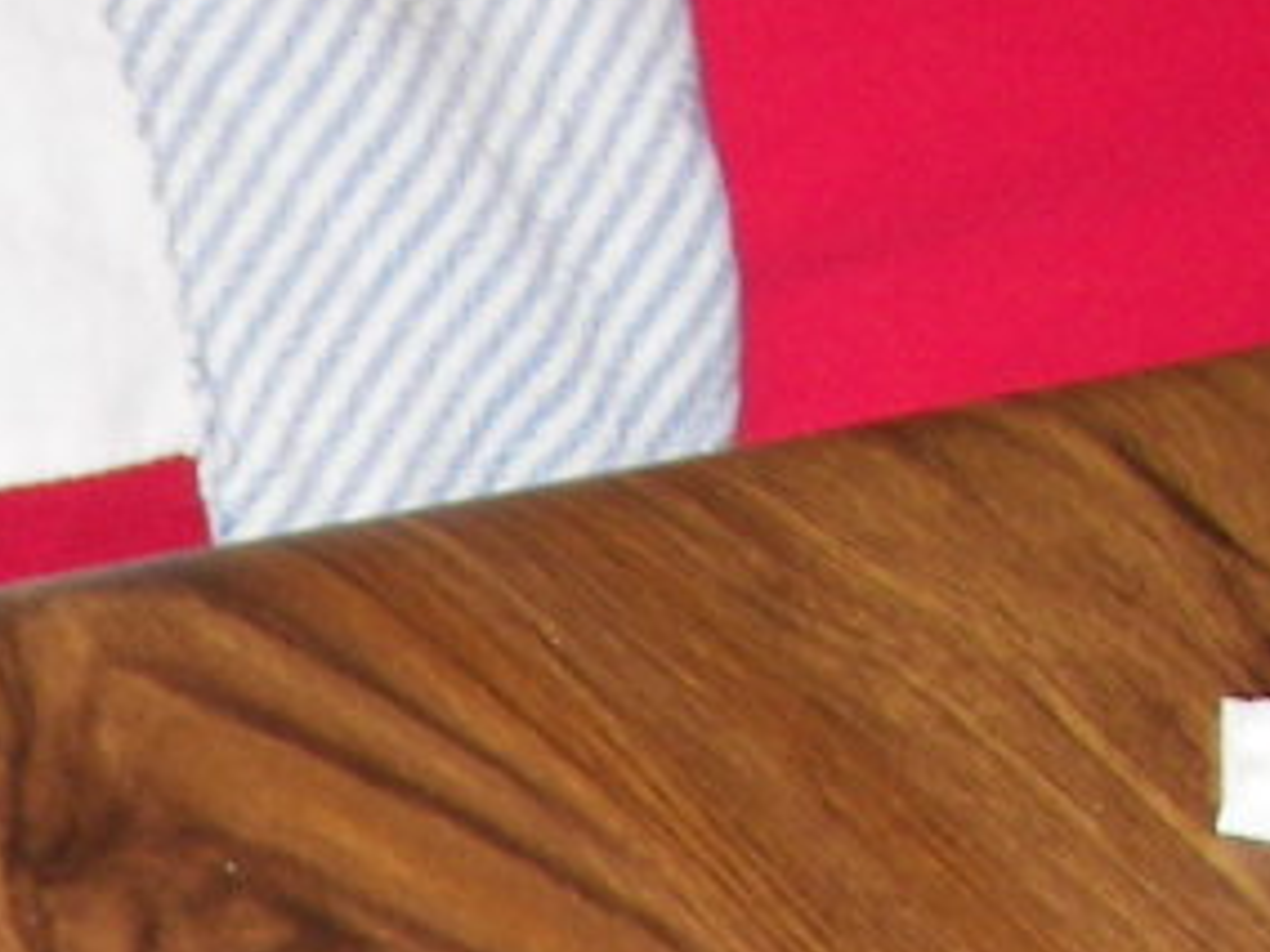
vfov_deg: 5.5
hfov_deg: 7.3
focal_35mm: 266
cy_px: 2002
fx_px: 9759
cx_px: -966
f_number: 2.8
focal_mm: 9.9
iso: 100
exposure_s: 1/30
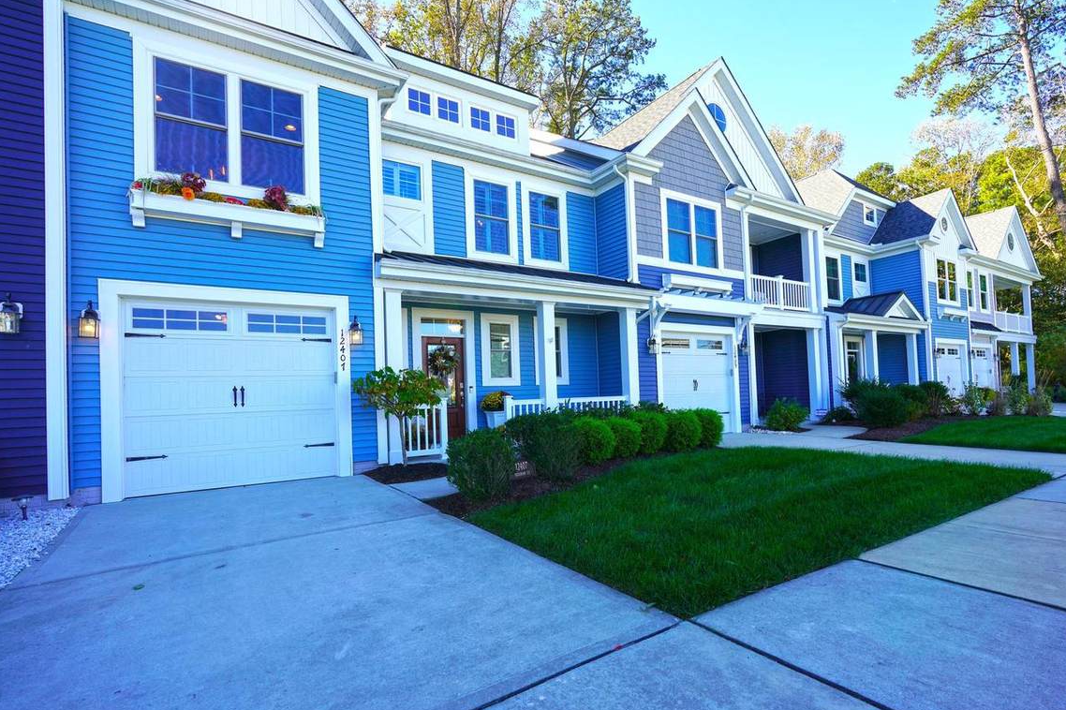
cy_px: 381
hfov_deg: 89.8
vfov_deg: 67.3
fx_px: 533
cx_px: 581
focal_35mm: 18
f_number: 6.3
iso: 100
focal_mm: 16
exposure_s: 1/100
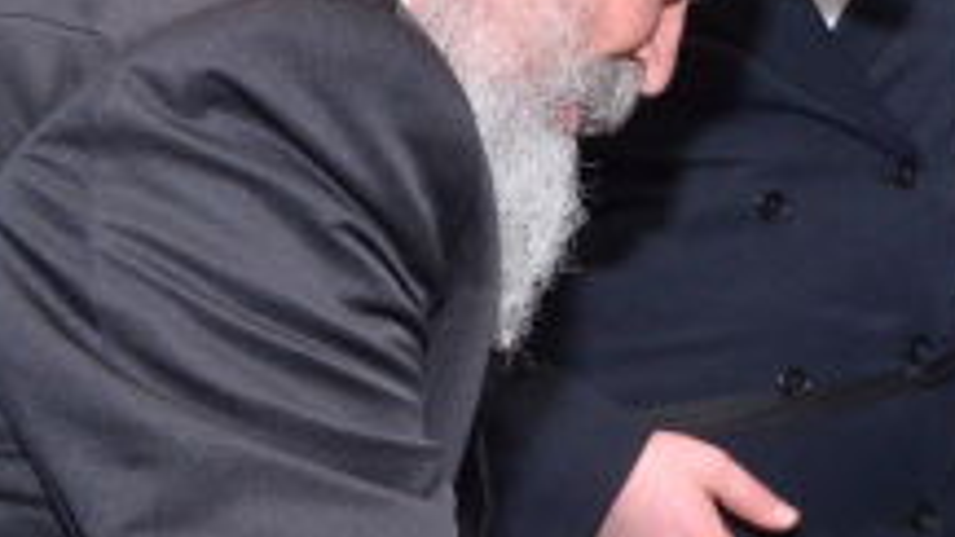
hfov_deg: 15.9
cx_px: 876
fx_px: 3368
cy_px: 62
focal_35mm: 133
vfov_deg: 9.1
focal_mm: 18
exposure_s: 1/250
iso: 640
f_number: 5.6
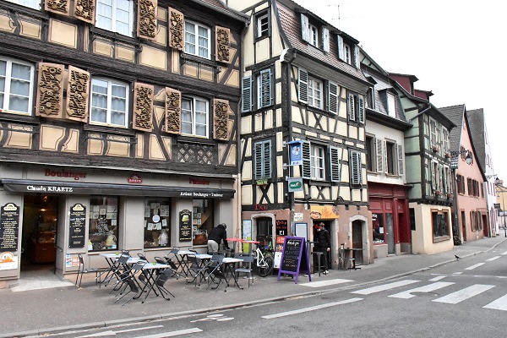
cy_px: 169
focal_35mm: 27
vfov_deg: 47.9
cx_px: 254
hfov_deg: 67.4
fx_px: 380
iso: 11400
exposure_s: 1/8000
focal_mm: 18
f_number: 10
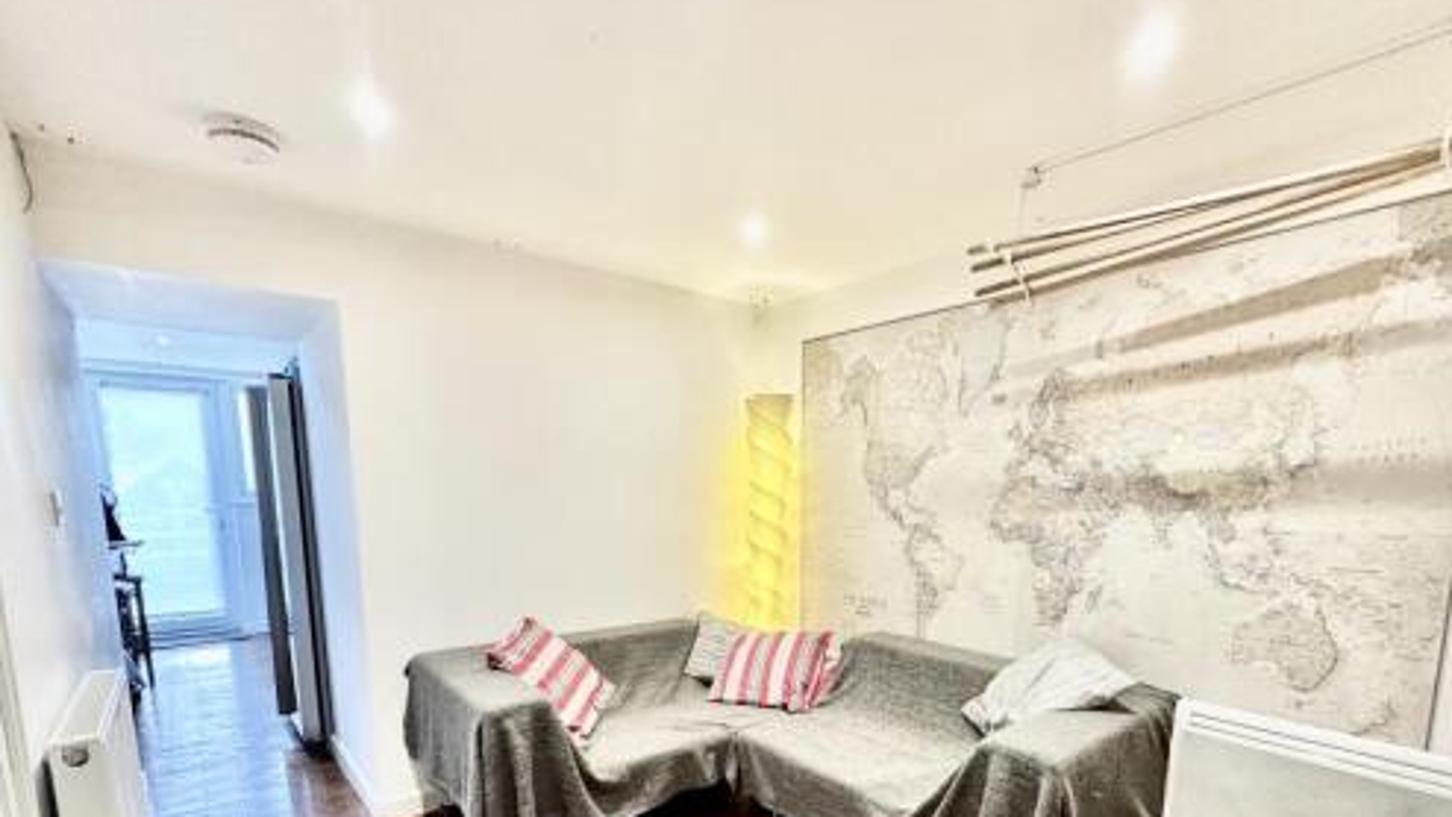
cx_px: 760
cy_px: 598
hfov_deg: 92.6
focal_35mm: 18
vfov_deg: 58.3
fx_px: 693
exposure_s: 1/50
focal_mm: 2.22
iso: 250
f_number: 2.2
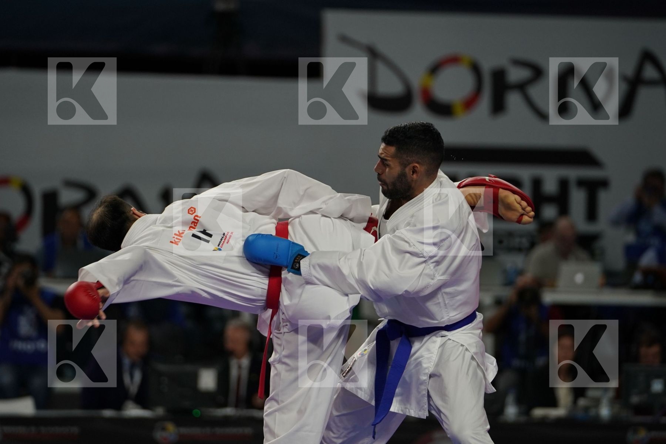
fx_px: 4551
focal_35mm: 246
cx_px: 333
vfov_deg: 5.6
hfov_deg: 8.4
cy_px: 222
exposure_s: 1/1000
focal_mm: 164
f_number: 2.8
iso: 800
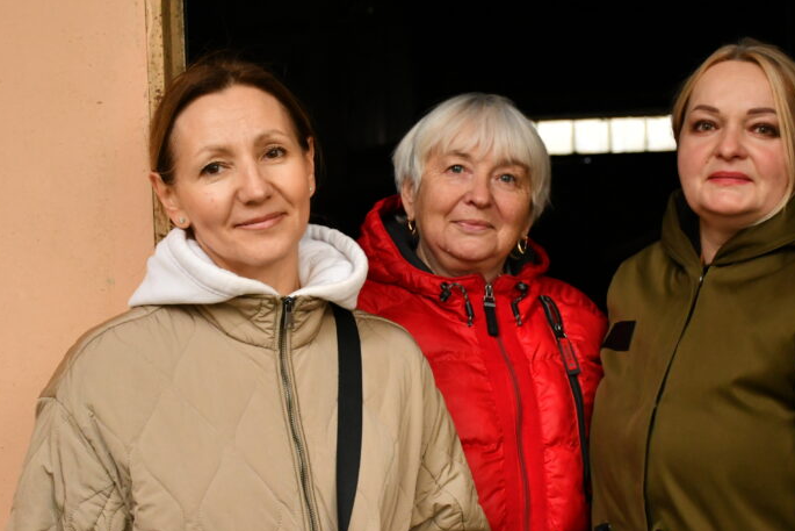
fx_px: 1723
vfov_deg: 17.5
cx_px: 464
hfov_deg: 25.9
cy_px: 361
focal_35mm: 78
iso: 1600
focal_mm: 38
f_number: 4.2
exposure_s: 1/125
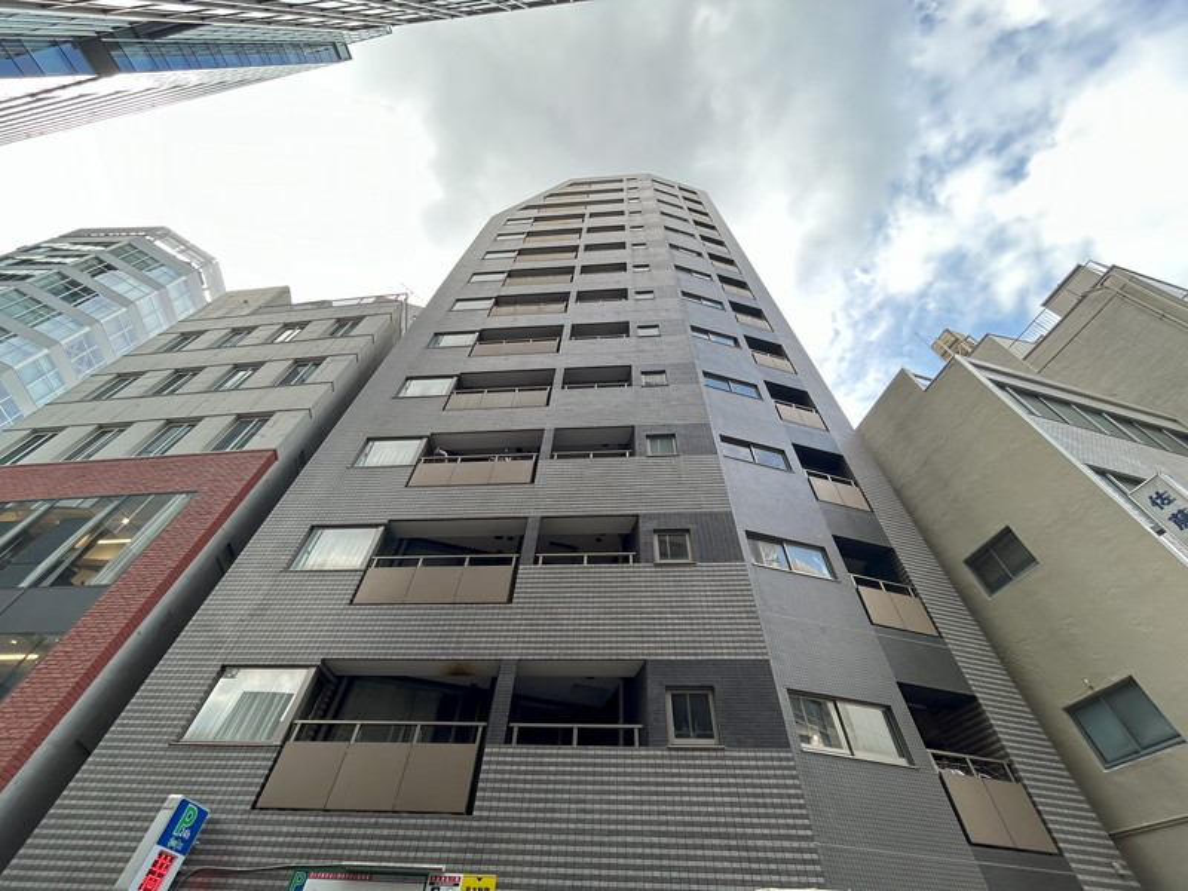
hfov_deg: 102.1
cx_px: 594
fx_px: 480
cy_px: 446
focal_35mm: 14
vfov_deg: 85.7
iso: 32
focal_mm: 1.54
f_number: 2.4
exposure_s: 1/119
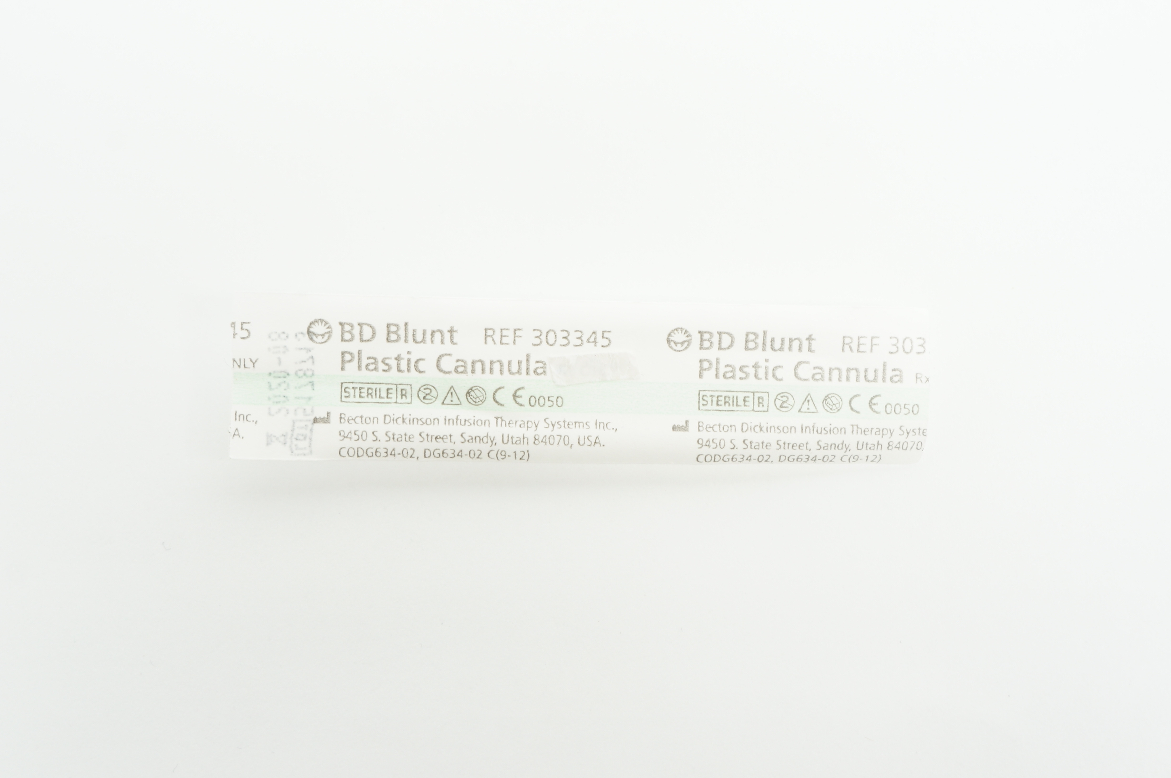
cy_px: 389
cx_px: 586
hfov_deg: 38.9
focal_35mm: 51
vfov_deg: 26.4
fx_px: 1657
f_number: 8
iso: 400
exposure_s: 1/15
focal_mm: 34
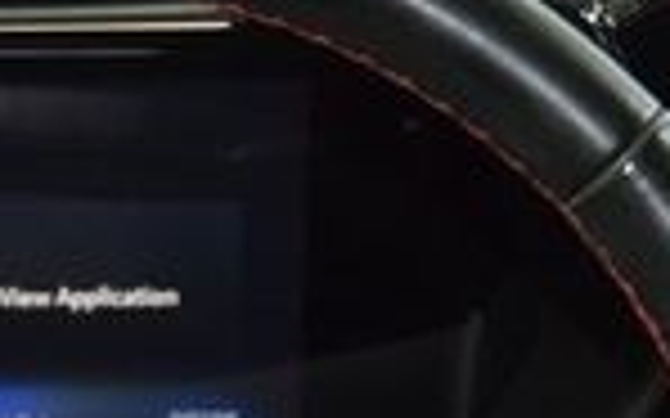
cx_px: 36
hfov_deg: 10.3
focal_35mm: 203
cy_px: 744
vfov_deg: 6.3
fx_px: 3709
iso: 2200
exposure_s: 1/50
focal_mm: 31
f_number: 4
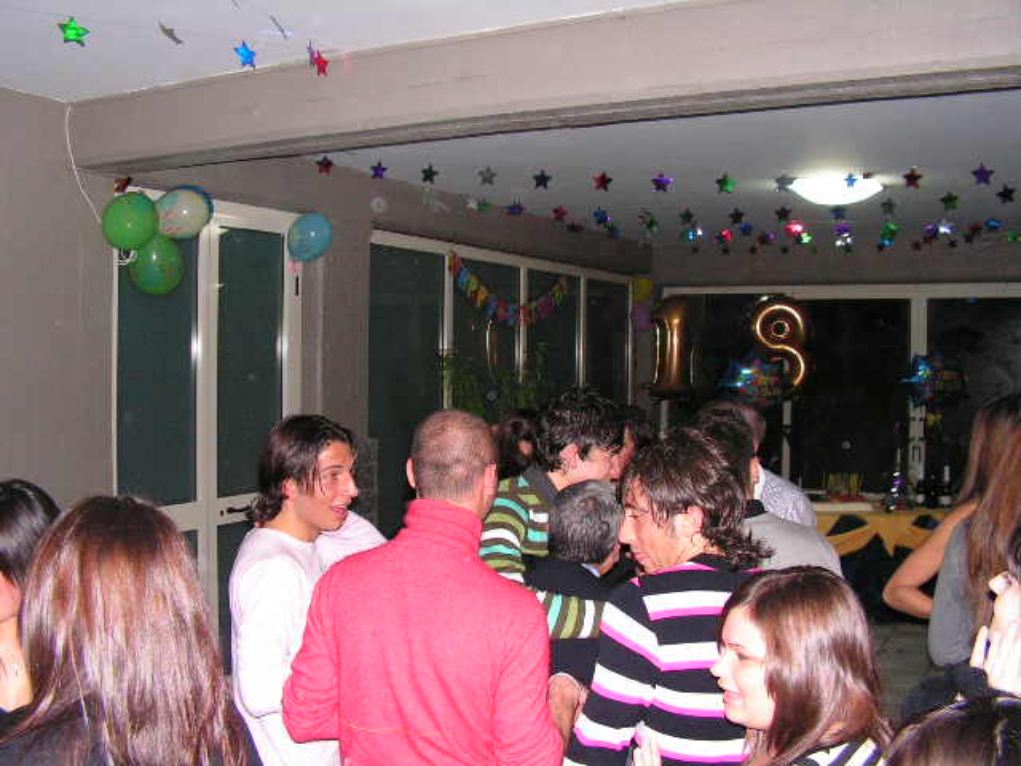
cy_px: 383
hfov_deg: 51.4
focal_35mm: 36
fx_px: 1062
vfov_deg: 39.7
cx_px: 510
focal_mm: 6
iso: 200
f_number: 3.2
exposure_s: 1/40
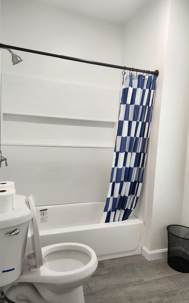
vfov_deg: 72.6
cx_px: 84
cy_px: 151
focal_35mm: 25
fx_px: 206
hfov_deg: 49.2
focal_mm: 5.4
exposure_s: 1/120
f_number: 1.8
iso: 200
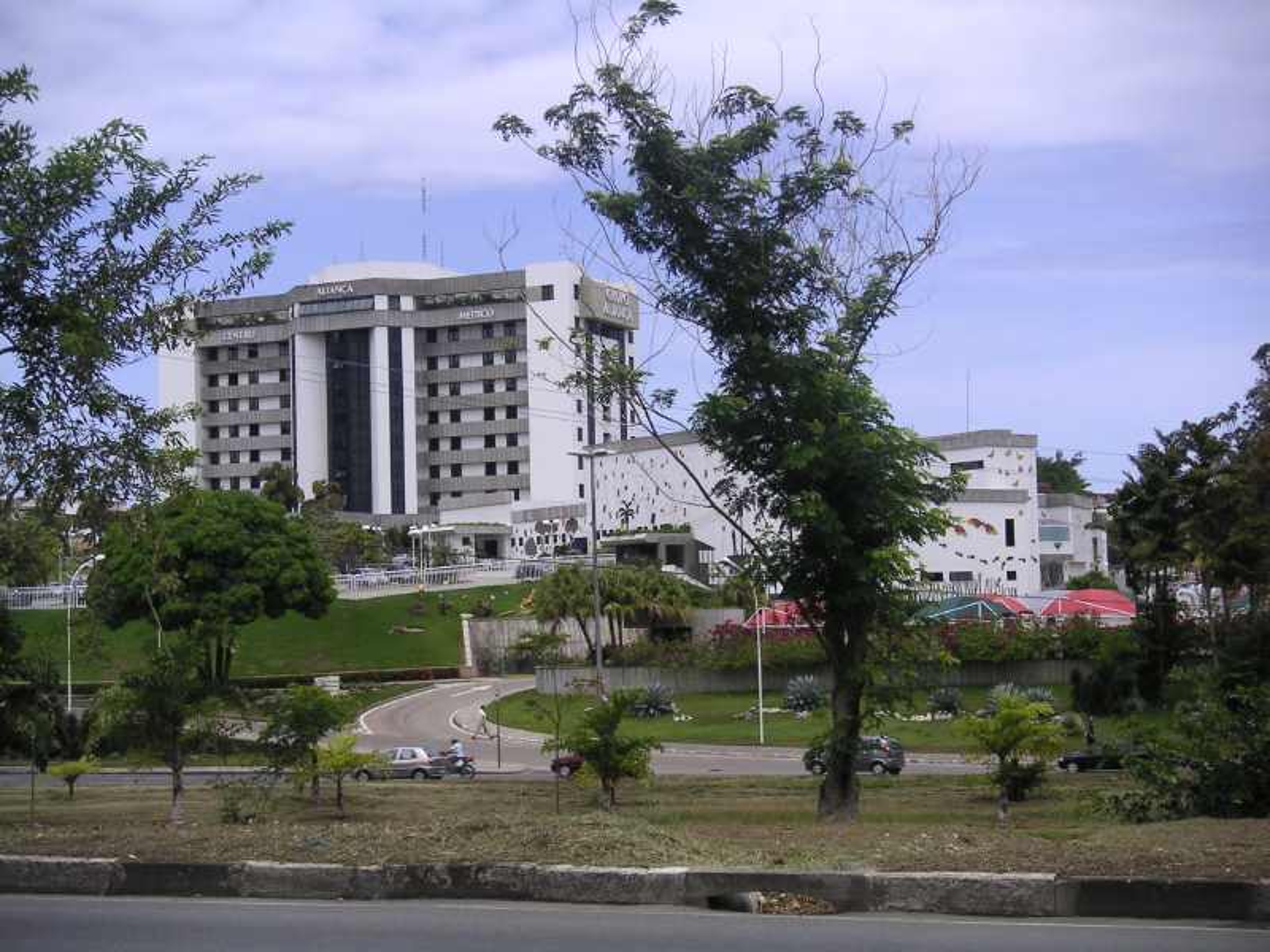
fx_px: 2018
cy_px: 476
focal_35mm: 55
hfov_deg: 34.9
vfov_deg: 26.6
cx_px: 635
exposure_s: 1/180
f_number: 6.7
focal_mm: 8.5
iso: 50
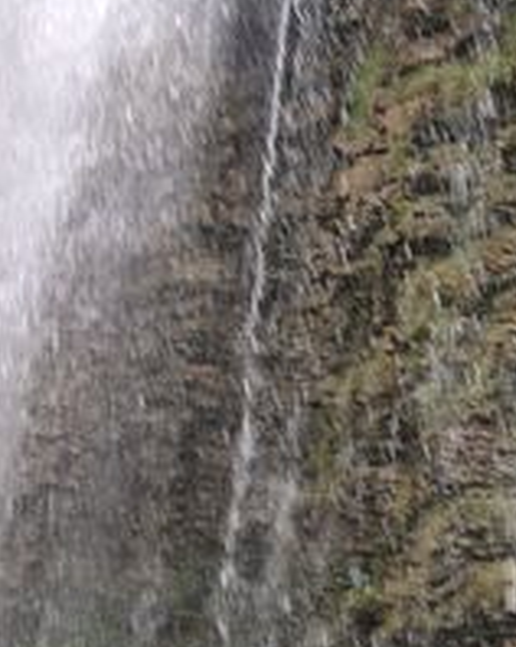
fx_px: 2734
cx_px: 1032
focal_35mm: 143
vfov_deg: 12.9
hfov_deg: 10.0
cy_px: 915
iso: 25
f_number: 2.2
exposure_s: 1/106
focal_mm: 4.15
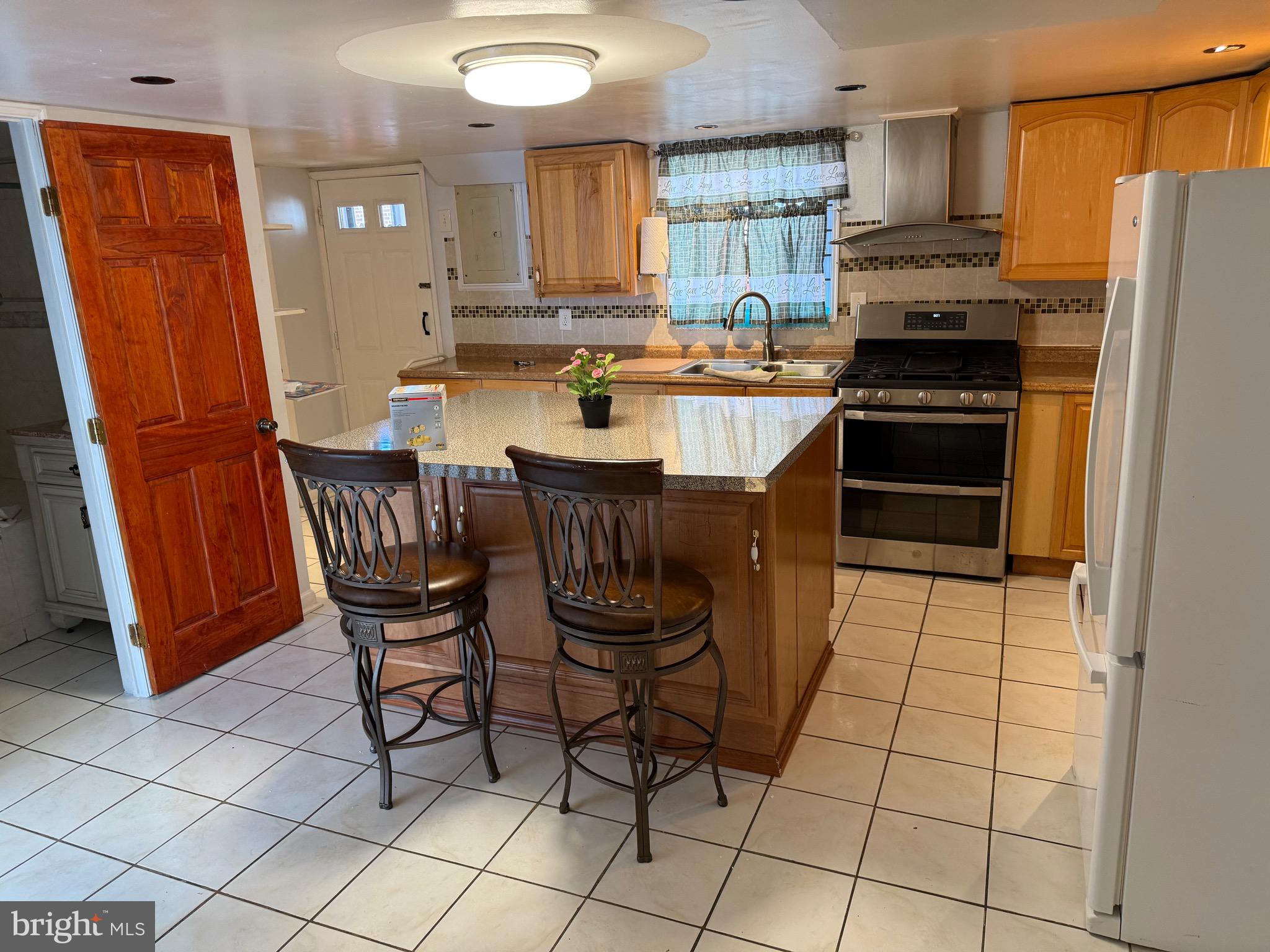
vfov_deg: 56.8
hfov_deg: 71.6
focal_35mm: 24
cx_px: 635
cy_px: 476
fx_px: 881
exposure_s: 1/60
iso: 200
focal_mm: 6.76
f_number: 1.78
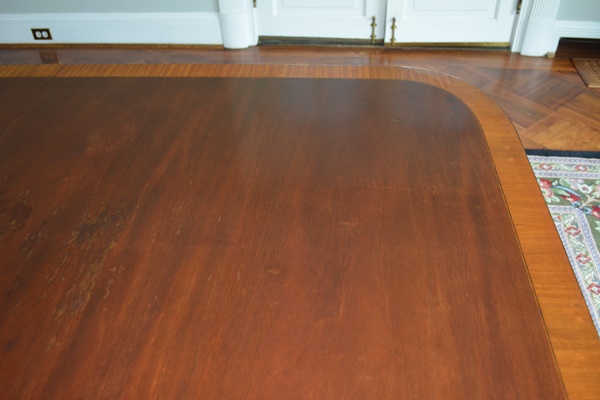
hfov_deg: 57.2
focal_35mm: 33
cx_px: 300
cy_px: 200
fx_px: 550
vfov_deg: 40.0
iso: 1000
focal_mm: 22
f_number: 3.8
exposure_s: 1/60
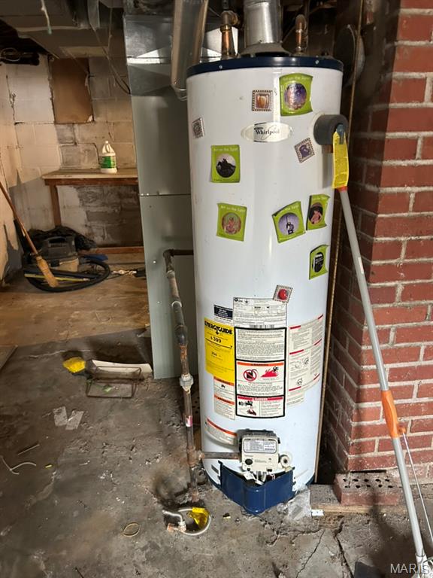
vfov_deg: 67.3
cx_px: 216
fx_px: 434
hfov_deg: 53.1
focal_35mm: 26
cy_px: 289
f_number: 1.5
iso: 500
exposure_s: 1/60
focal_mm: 5.7
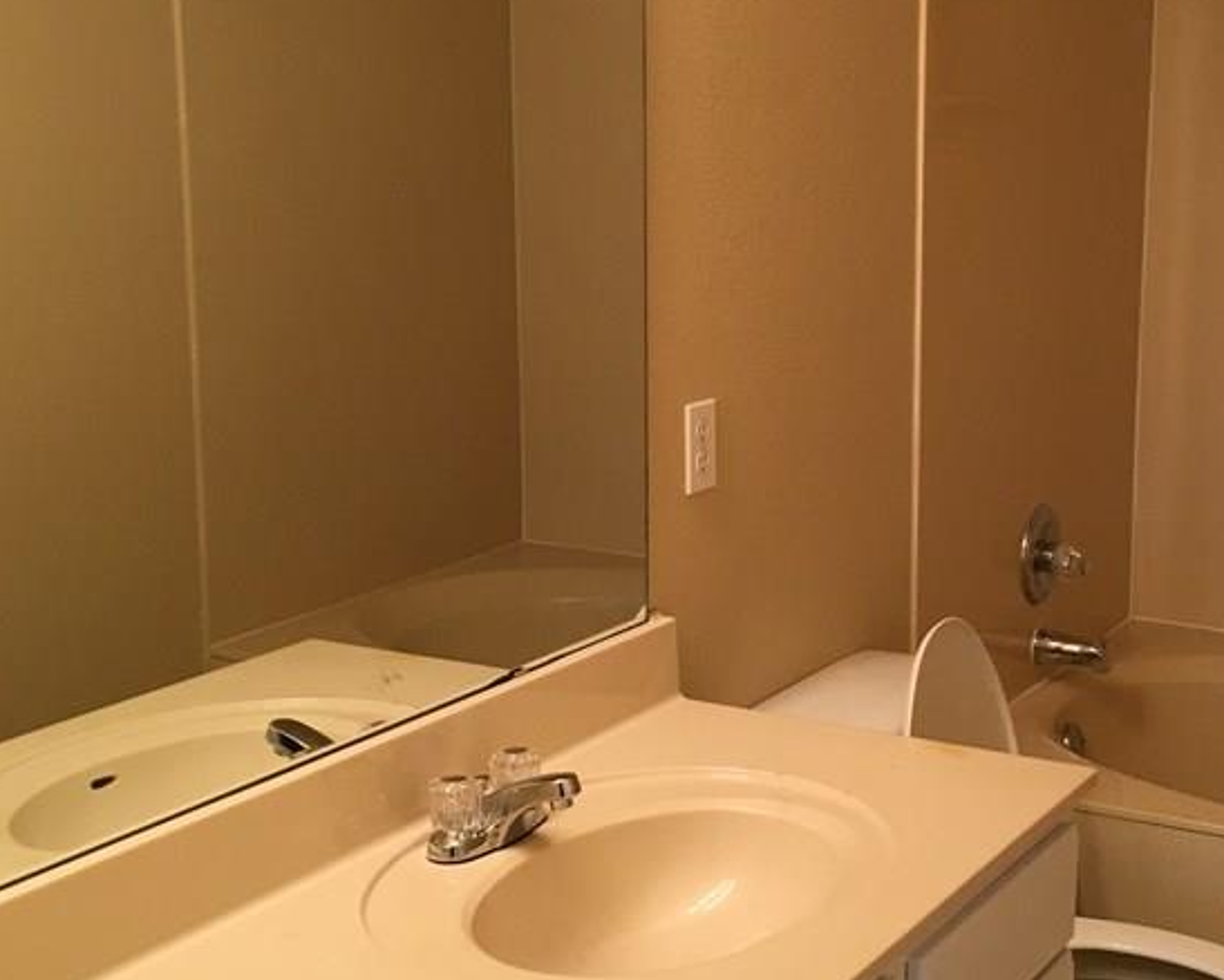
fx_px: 1921
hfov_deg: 35.1
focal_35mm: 53
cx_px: 783
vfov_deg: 28.6
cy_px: 450
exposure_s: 1/30
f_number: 2.2
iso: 40
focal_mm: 4.15
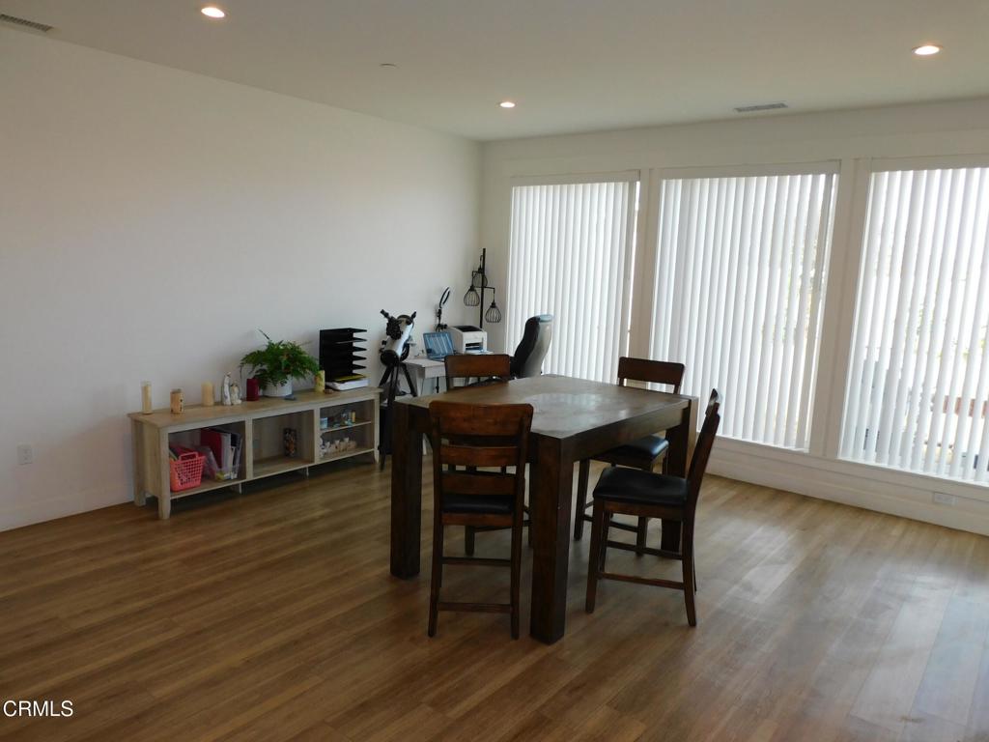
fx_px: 686
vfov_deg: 56.8
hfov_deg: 71.6
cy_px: 371
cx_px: 494
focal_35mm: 24
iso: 125
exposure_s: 1/80
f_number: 3.3
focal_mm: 4.3
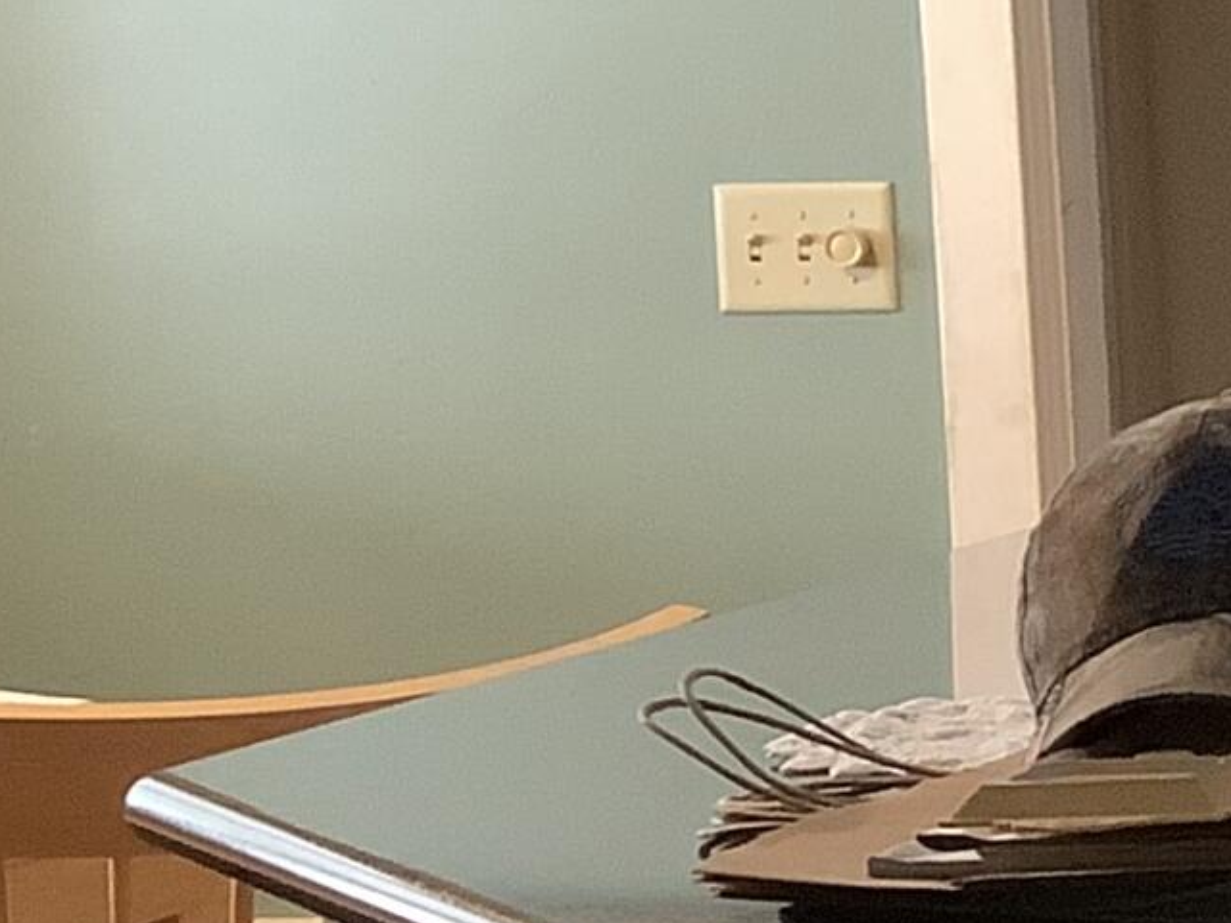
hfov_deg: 12.1
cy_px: 436
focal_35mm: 145
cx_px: 2491
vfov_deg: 10.2
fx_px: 5157
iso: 320
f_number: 2.4
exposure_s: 1/33
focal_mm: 3.3
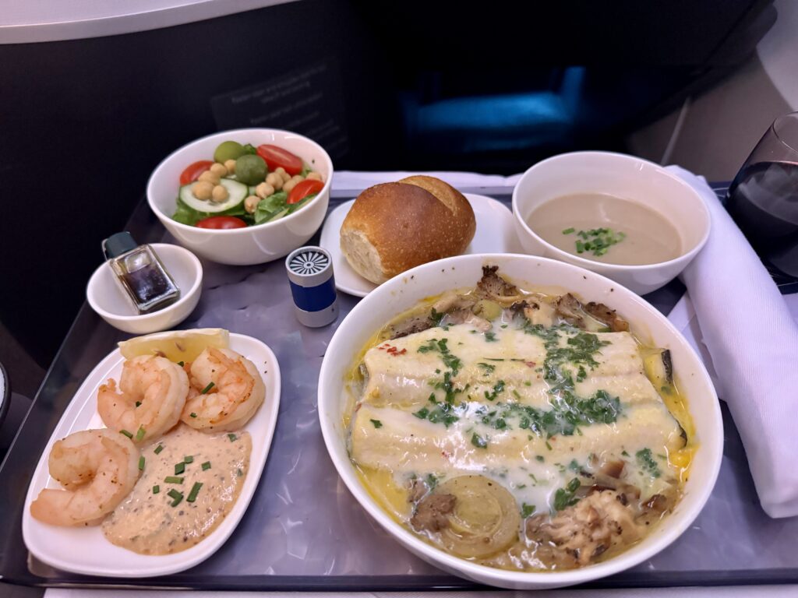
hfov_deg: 71.6
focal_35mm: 24
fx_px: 553
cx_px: 399
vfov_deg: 56.8
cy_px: 299
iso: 1000
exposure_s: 1/40
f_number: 1.78
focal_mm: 6.86
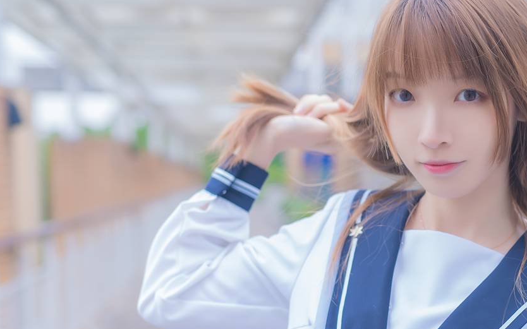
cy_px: 272
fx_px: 1106
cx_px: 440
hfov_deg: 26.2
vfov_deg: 16.8
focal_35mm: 77
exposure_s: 1/320
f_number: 2
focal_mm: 35
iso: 100
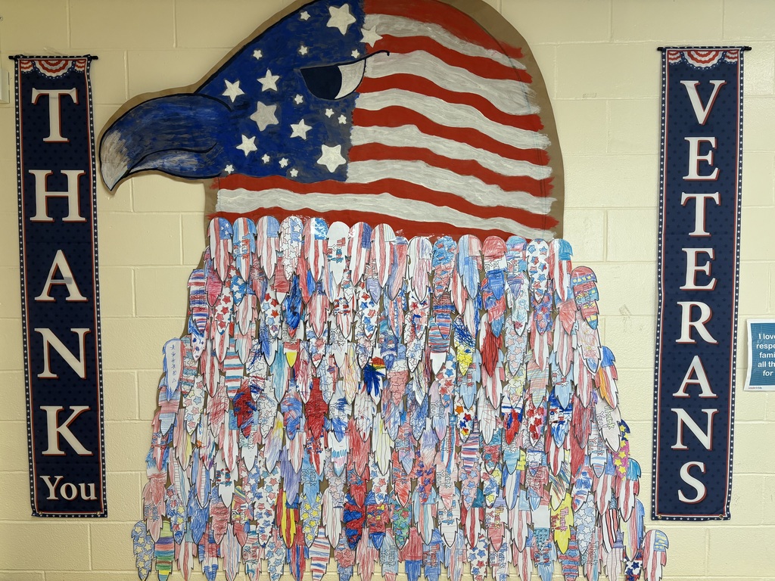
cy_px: 290
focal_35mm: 26
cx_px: 388
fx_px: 582
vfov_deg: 53.1
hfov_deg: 67.3
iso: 100
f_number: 1.6
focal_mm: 5.96
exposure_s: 1/120
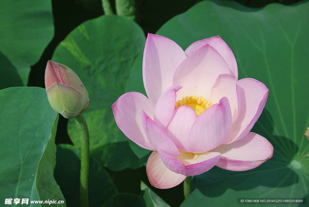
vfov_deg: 23.8
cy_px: 104
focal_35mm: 57
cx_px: 154
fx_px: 490
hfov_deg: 35.0
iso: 100
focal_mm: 38
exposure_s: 1/250
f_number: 8
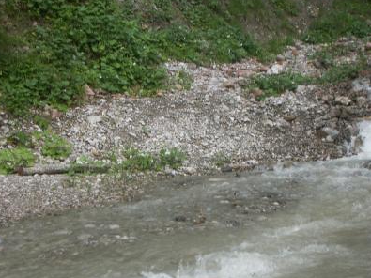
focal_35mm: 60
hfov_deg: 32.2
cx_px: 202
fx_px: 643
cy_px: 191
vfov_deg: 24.3
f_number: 3.5
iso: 50
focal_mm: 7.7
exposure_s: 1/125
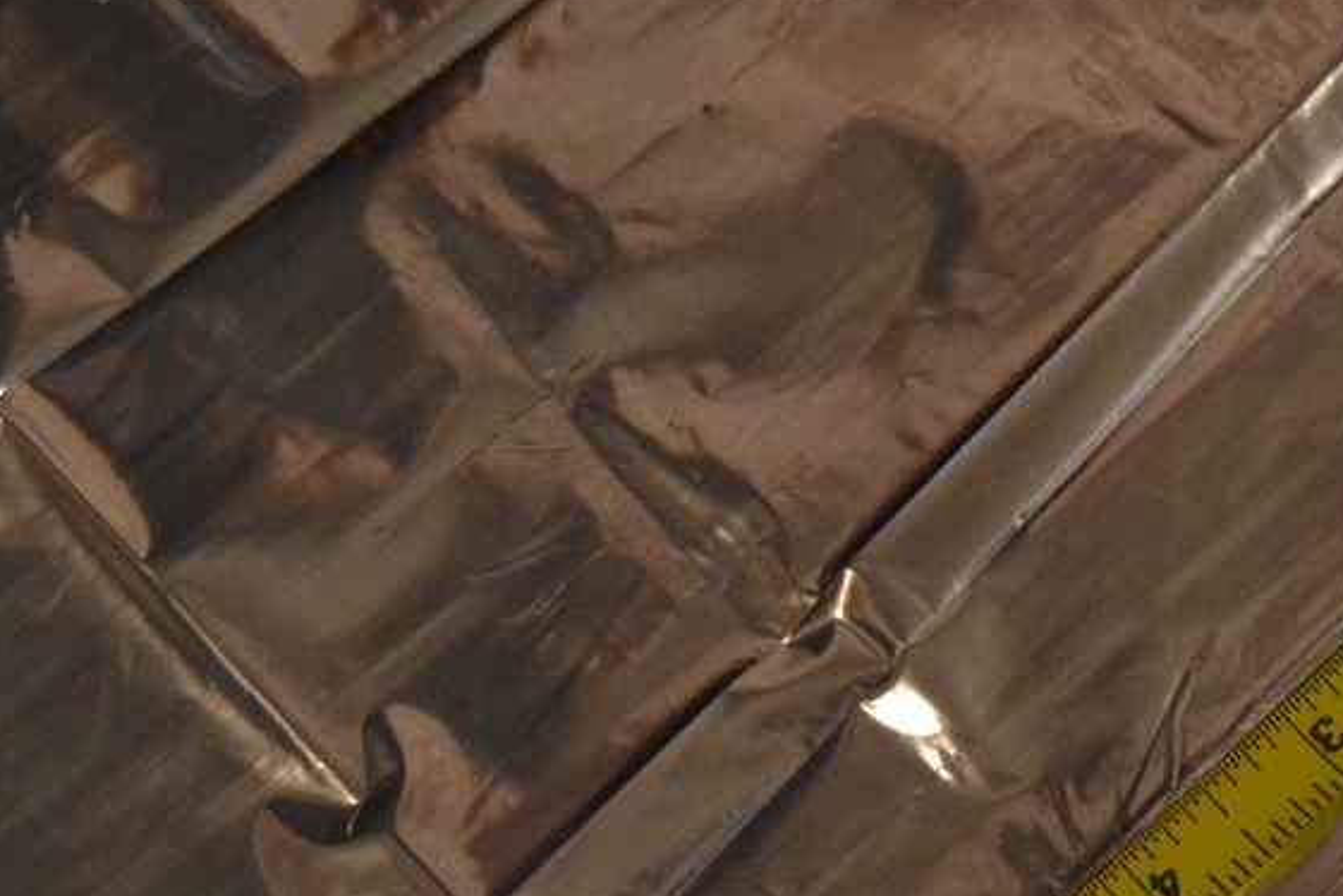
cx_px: 1207
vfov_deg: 17.3
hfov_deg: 25.2
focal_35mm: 78
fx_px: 2910
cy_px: 781
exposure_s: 1/60
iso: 1600
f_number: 3.5
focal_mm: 18
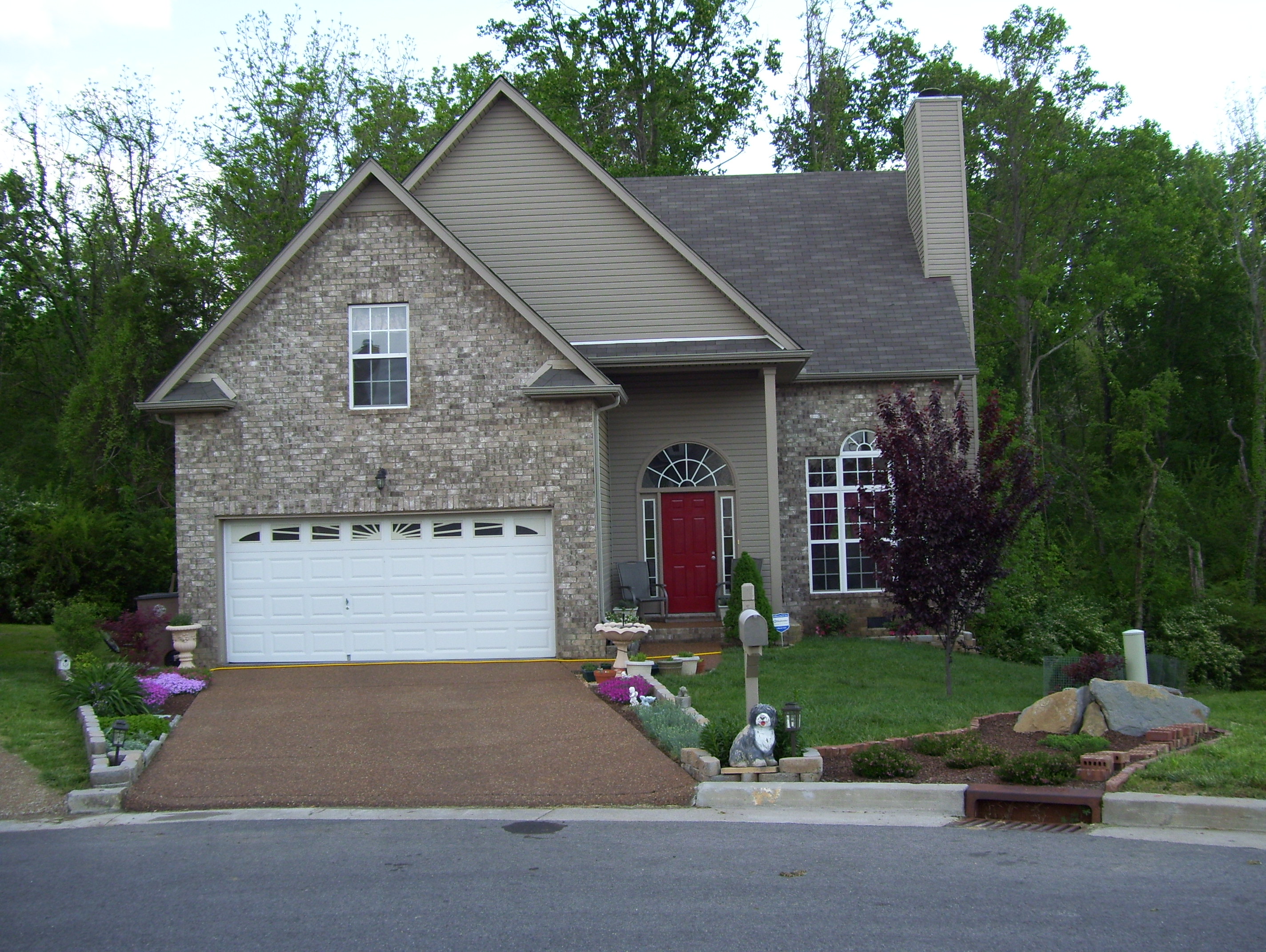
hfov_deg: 51.3
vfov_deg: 39.7
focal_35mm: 36
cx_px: 633
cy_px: 476
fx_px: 1318
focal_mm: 6
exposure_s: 1/200
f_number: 2.7
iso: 80
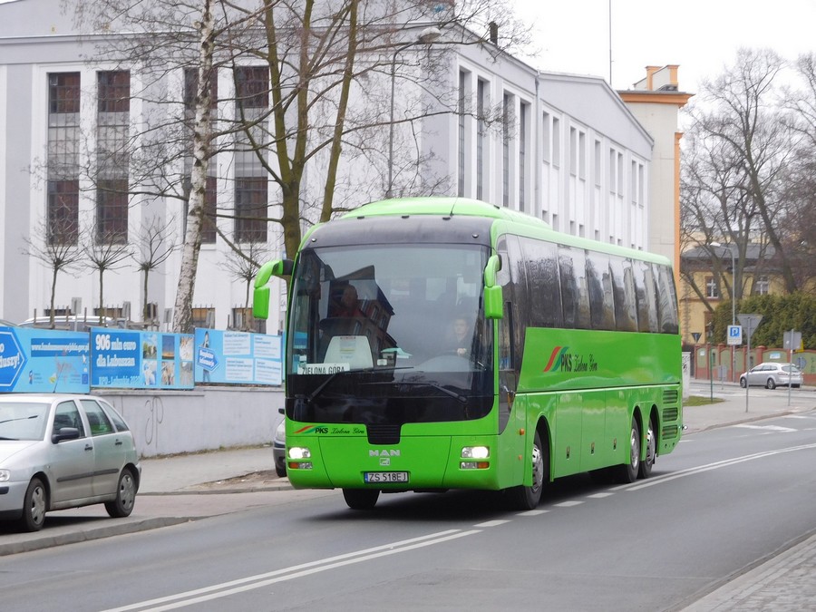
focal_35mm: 100
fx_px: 2357
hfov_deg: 19.6
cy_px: 306
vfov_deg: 14.8
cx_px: 408
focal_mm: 17.8
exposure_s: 1/100
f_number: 4.8
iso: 125
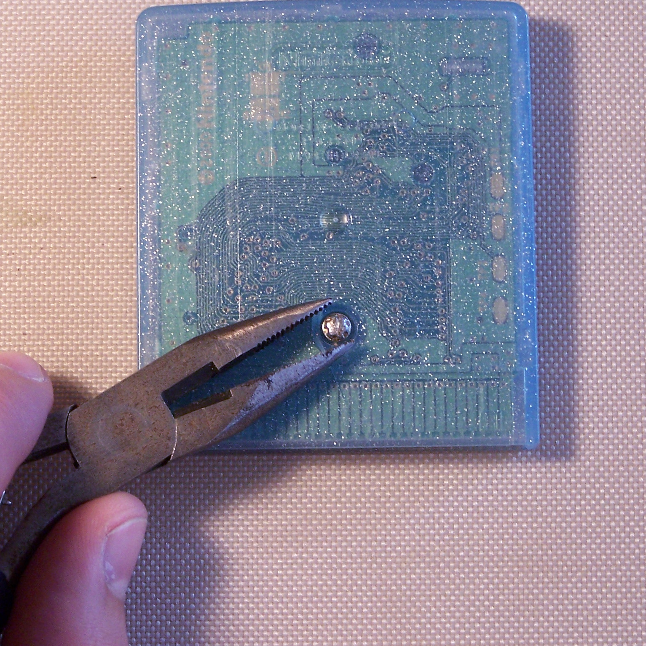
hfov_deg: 11.2
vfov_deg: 11.2
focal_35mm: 156
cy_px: 246
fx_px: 3294
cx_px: 351
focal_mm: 17.5
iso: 140
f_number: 3.2
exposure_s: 1/15
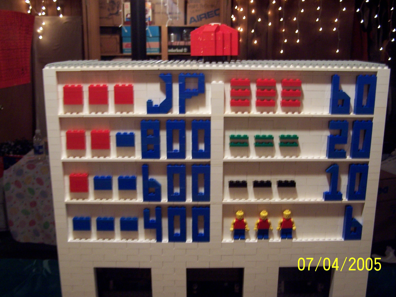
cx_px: 201
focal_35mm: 39
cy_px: 150
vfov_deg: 36.8
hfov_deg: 47.9
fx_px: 446
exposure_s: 1/8
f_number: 2.8
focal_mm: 6.3
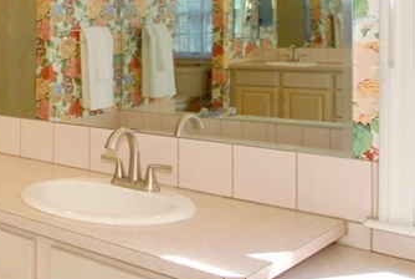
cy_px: 67
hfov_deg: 34.5
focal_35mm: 46
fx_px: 531
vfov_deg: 28.9
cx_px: -78
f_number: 4
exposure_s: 1/80
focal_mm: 10
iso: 500
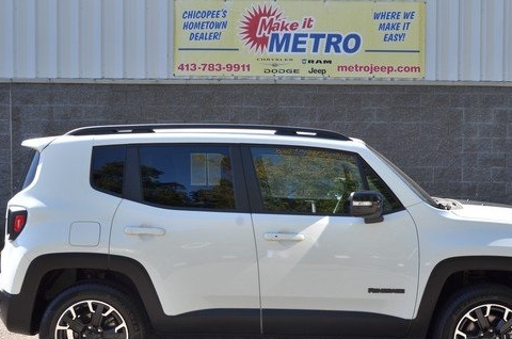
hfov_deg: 35.7
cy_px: 185
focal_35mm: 56
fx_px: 795
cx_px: 285
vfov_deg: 24.1
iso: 200
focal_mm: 28
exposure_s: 1/250
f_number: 8
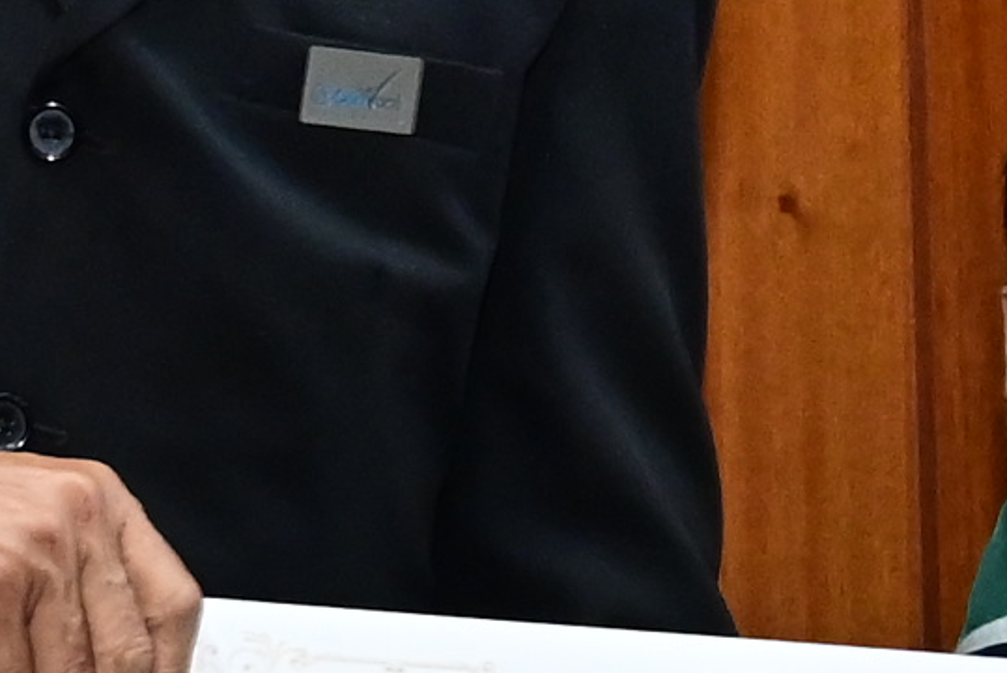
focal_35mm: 235
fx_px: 6577
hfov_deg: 8.8
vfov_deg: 5.9
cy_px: 243
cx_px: 417
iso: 3200
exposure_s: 1/125
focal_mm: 29
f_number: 4
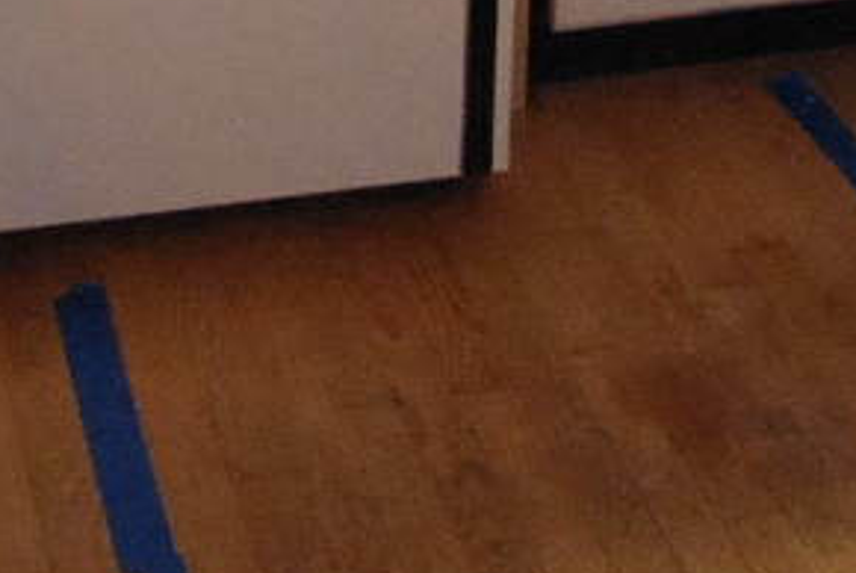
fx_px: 2380
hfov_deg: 20.3
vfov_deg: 9.9
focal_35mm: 100
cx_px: 248
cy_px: -1205
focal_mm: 10
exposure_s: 1/30
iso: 1600
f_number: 4
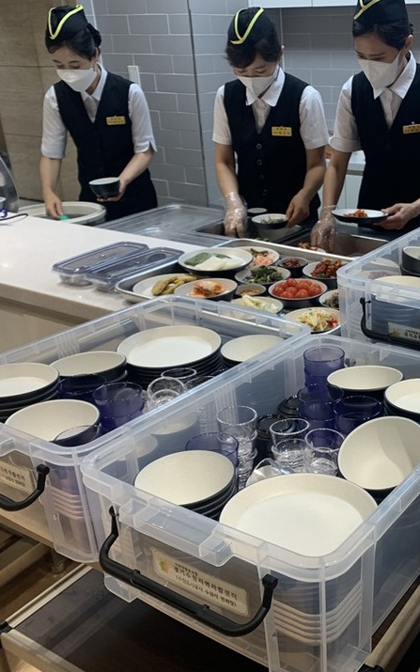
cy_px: 336
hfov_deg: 32.9
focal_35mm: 37
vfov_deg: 52.7
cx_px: 366
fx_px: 677
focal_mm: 4.25
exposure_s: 1/120
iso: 50
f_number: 1.8
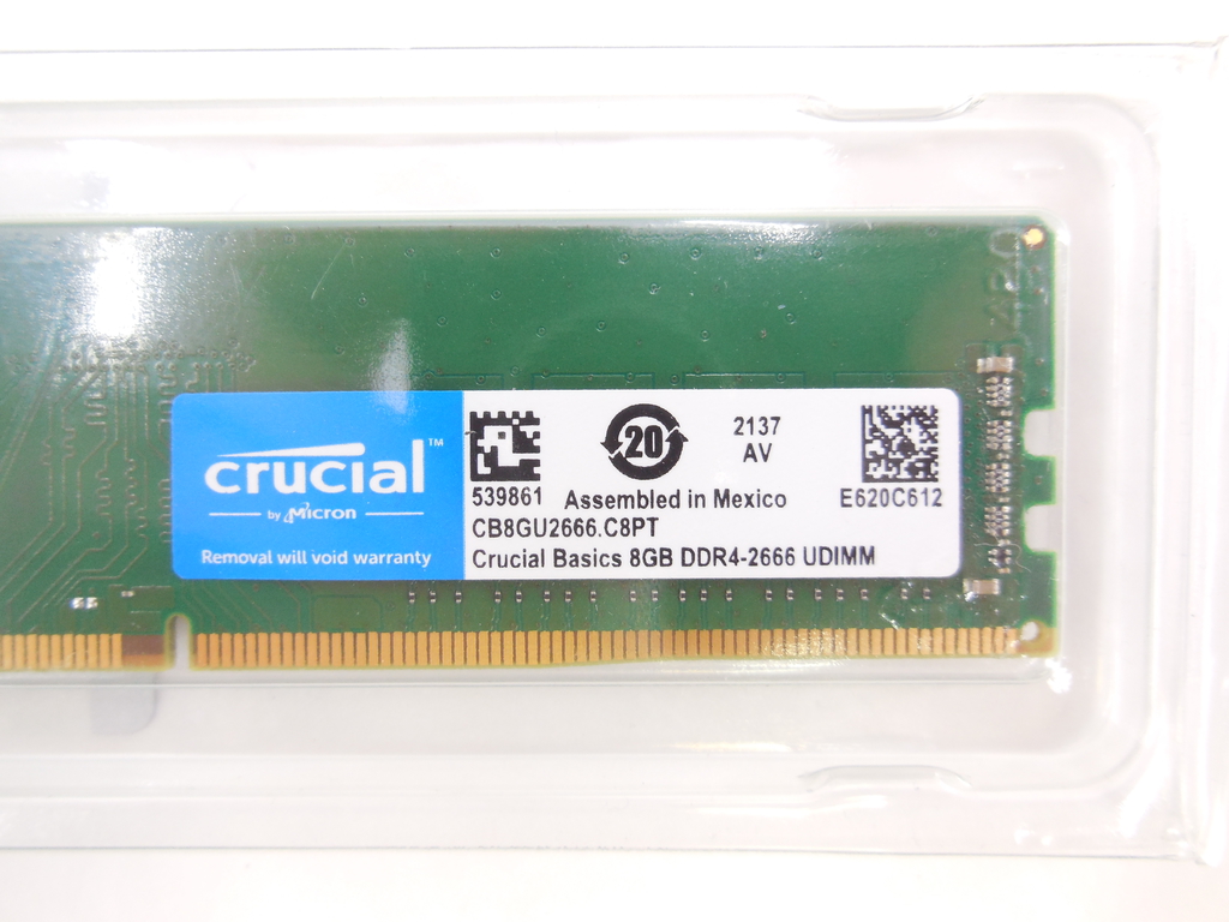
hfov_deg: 69.4
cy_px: 461
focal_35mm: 25
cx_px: 614
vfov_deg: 54.9
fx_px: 888
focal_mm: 4.5
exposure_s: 1/30
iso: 200
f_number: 3.1
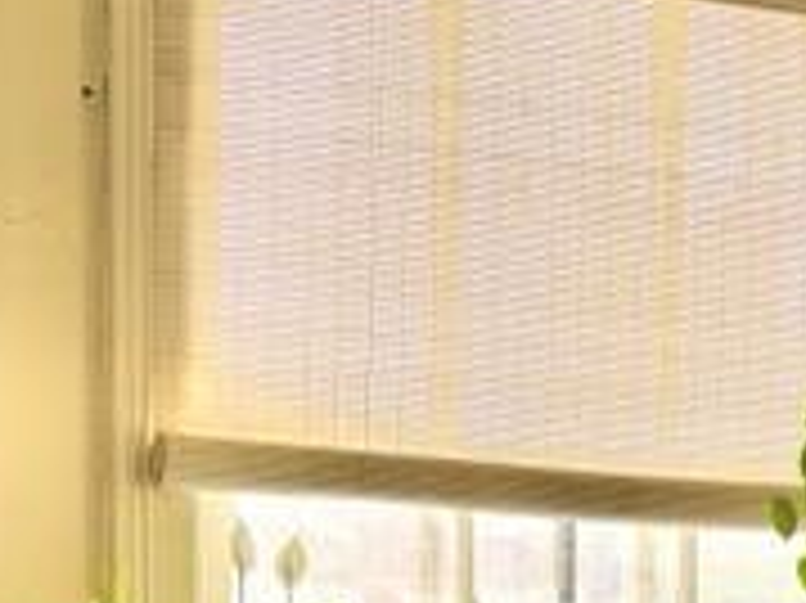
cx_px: 329
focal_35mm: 86
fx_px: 2001
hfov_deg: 22.7
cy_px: 734
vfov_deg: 16.4
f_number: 1.78
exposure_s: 1/199
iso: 80
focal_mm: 6.76
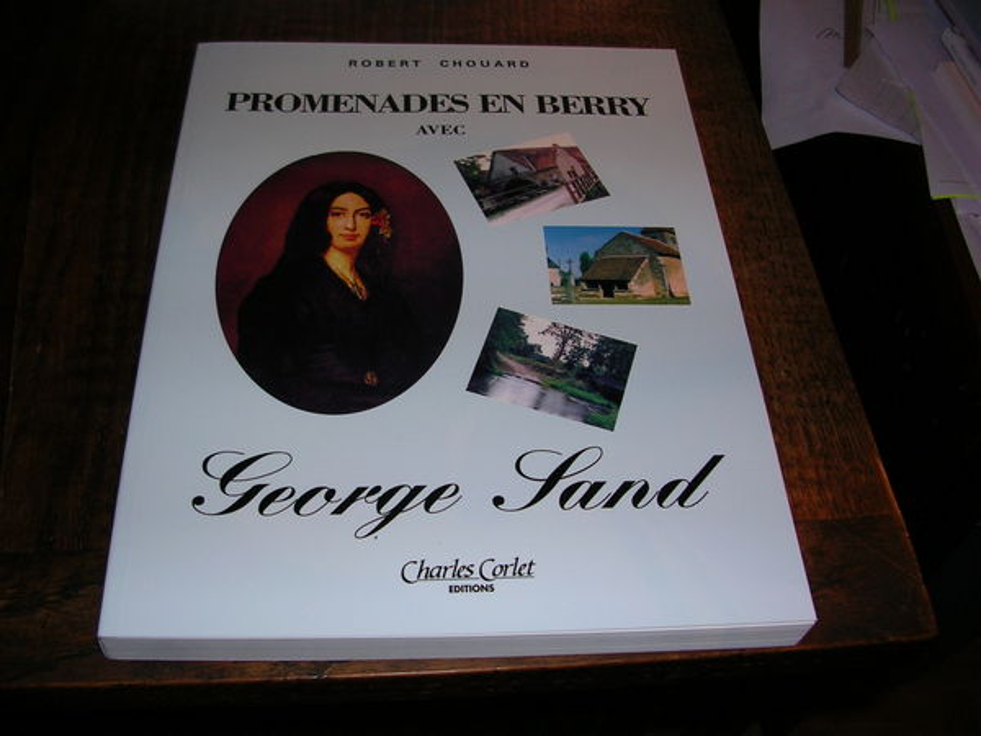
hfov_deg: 49.0
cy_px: 368
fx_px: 1077
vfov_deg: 37.7
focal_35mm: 38
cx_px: 490
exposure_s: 1/60.1
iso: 50
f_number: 2.8
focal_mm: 5.8
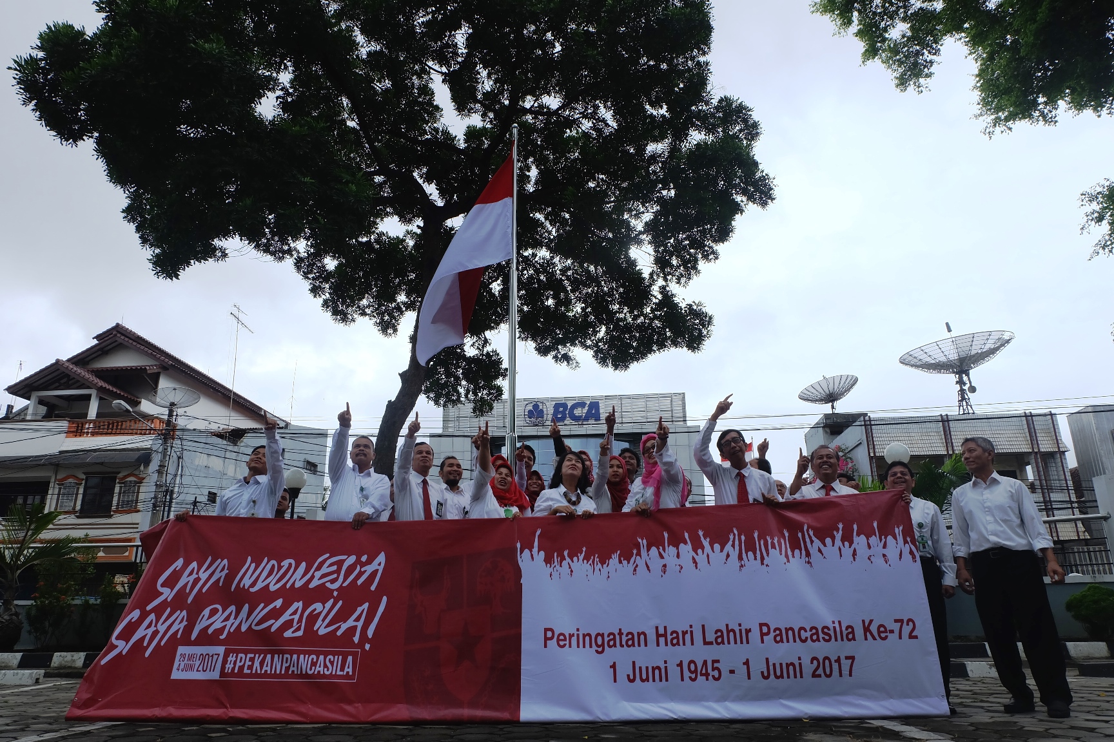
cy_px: 371
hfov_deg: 73.7
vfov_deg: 53.1
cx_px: 557
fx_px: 743
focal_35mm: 24
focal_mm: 16
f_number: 8
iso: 400
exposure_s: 1/320
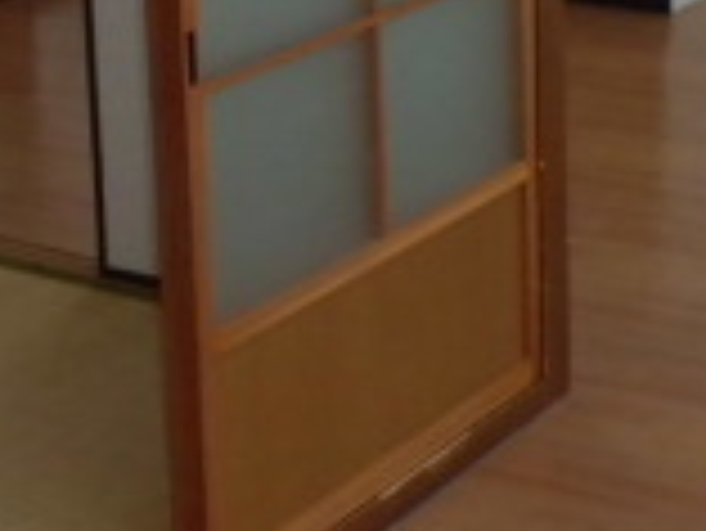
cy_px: -45
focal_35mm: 106
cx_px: 625
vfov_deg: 13.7
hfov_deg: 18.3
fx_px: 2164
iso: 64
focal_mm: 4.7
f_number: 2.8
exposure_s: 1/100
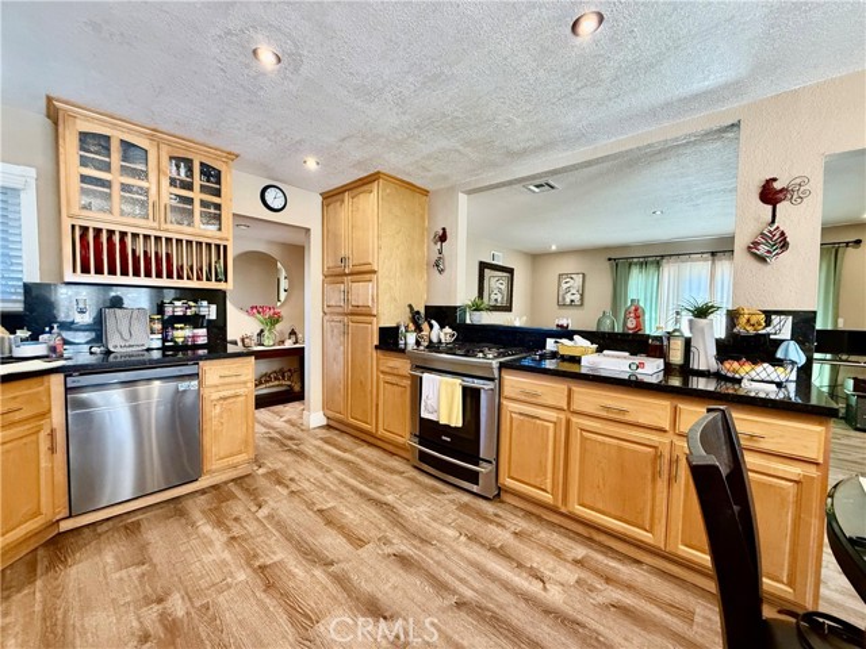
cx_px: 433
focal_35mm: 14
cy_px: 324
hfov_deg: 102.1
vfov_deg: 85.7
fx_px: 350
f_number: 2.2
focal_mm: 2.22
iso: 500
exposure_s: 1/60
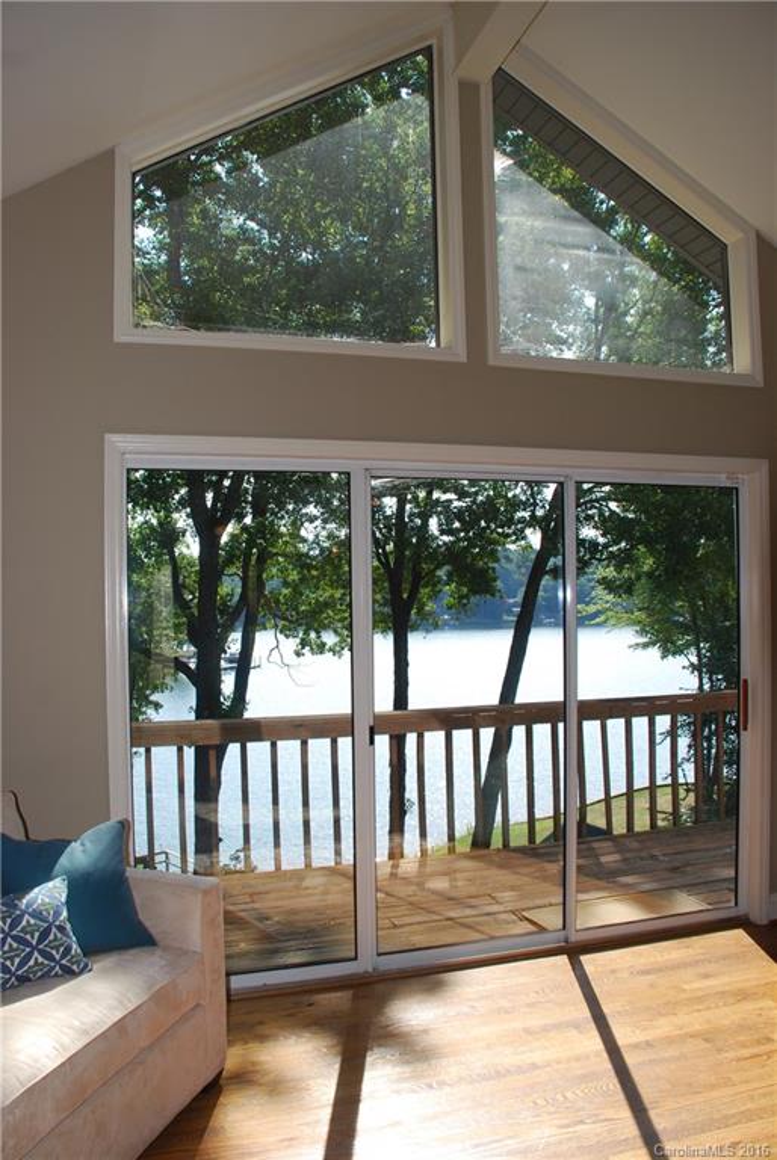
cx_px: 388
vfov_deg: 67.3
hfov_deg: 48.0
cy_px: 580
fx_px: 872
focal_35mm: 27
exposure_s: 1/200
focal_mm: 18
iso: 100
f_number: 5
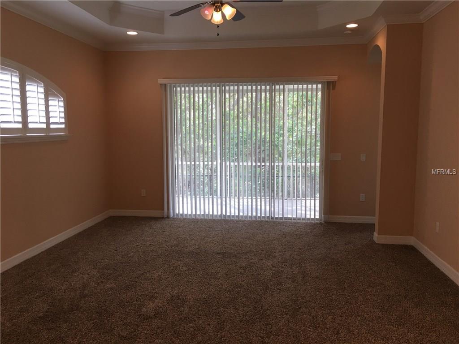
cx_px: 230
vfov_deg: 48.2
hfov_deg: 61.7
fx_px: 385
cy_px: 172
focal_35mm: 29
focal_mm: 4.15
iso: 32
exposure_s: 1/40
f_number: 2.2
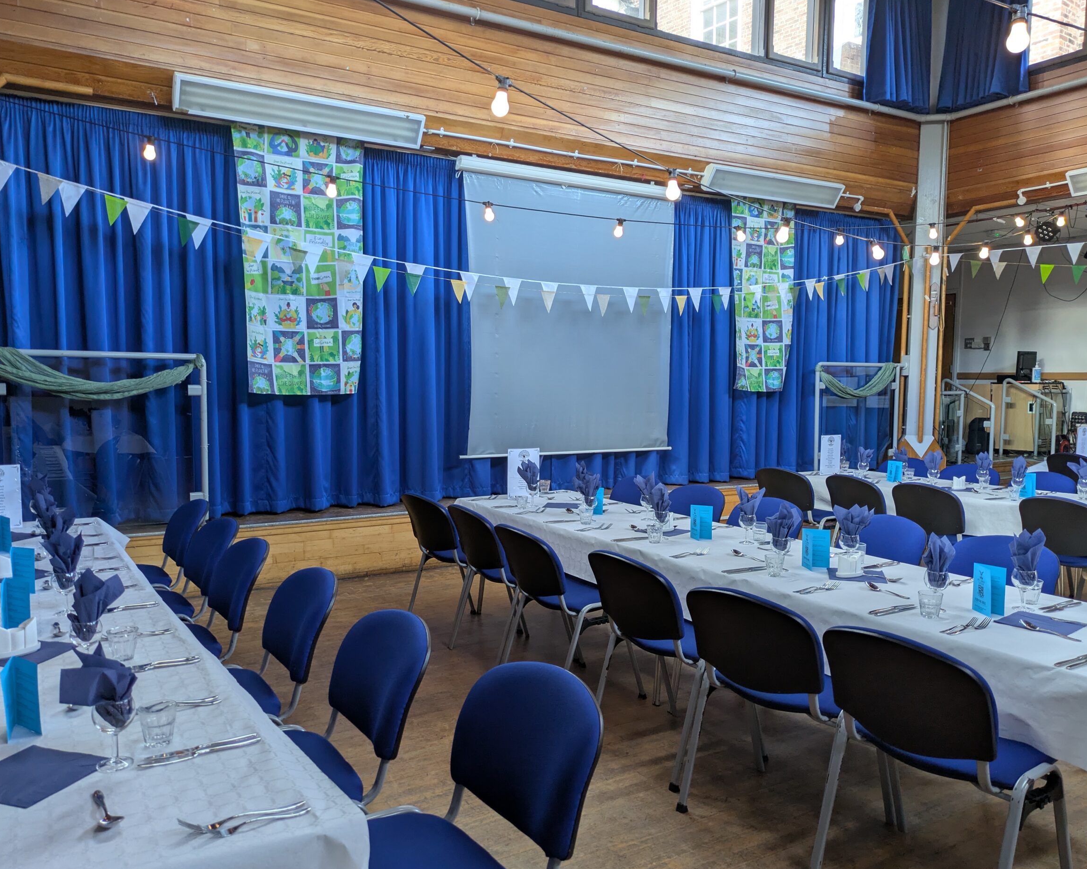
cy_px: 441
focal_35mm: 27
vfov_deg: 53.2
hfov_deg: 64.1
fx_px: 869
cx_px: 558
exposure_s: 1/100
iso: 187
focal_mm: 5.43
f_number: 1.89
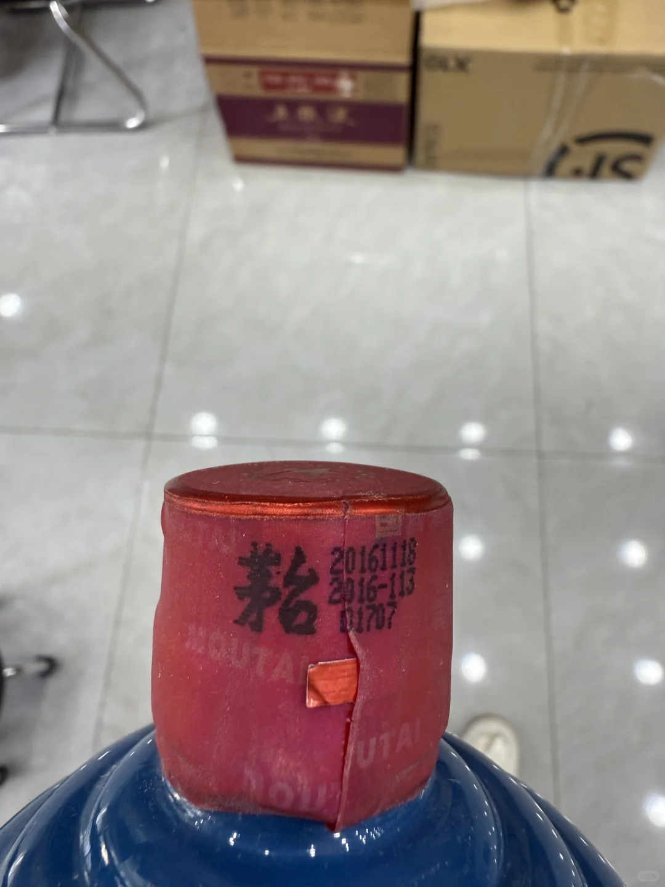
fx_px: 615
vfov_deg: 71.6
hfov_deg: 56.8
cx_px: 332
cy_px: 444
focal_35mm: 24
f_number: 2.2
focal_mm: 2.22
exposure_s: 1/100
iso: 250
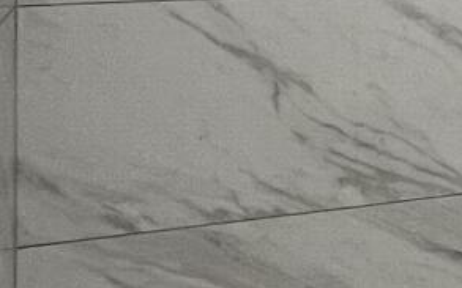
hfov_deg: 16.1
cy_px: -124
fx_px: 1183
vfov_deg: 13.2
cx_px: 968
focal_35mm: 94
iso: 80
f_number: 1.8
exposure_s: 1/120
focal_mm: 1.57
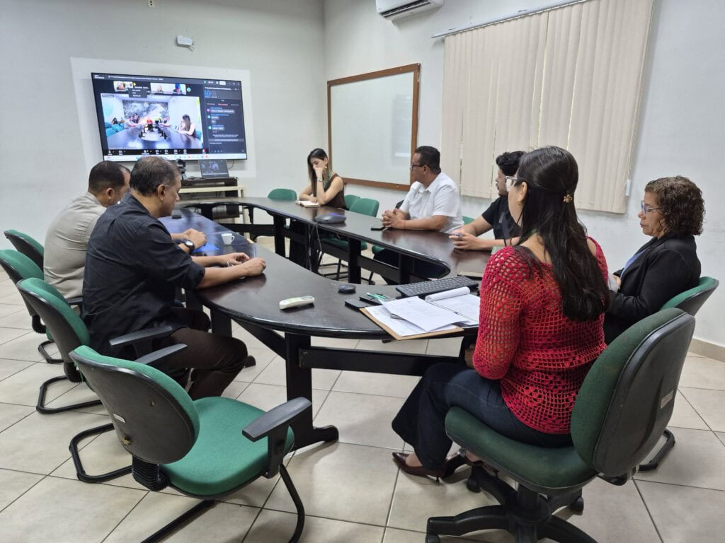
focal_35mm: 23
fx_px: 482
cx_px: 362
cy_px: 272
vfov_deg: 58.9
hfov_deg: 73.9
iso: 400
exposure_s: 1/120
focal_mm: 5.4
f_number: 1.8
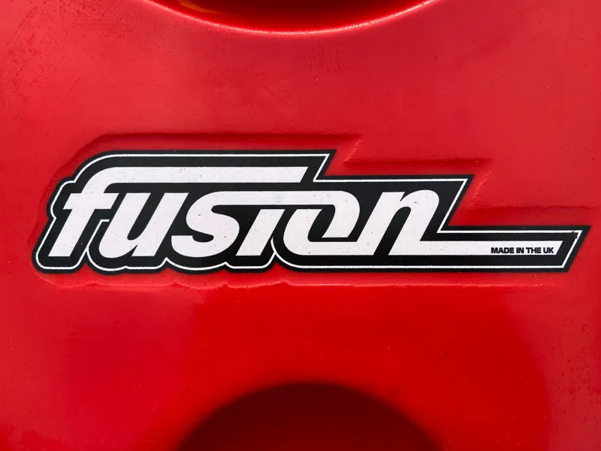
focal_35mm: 26
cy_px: 226
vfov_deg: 53.1
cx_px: 300
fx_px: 451
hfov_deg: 67.3
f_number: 1.8
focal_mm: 4.25
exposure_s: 1/1063
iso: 32
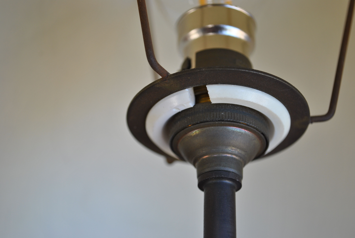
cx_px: 178
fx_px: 592
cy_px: 119
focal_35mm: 60
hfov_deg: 33.4
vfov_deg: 22.7
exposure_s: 1/125
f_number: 5.6
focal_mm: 40
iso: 200
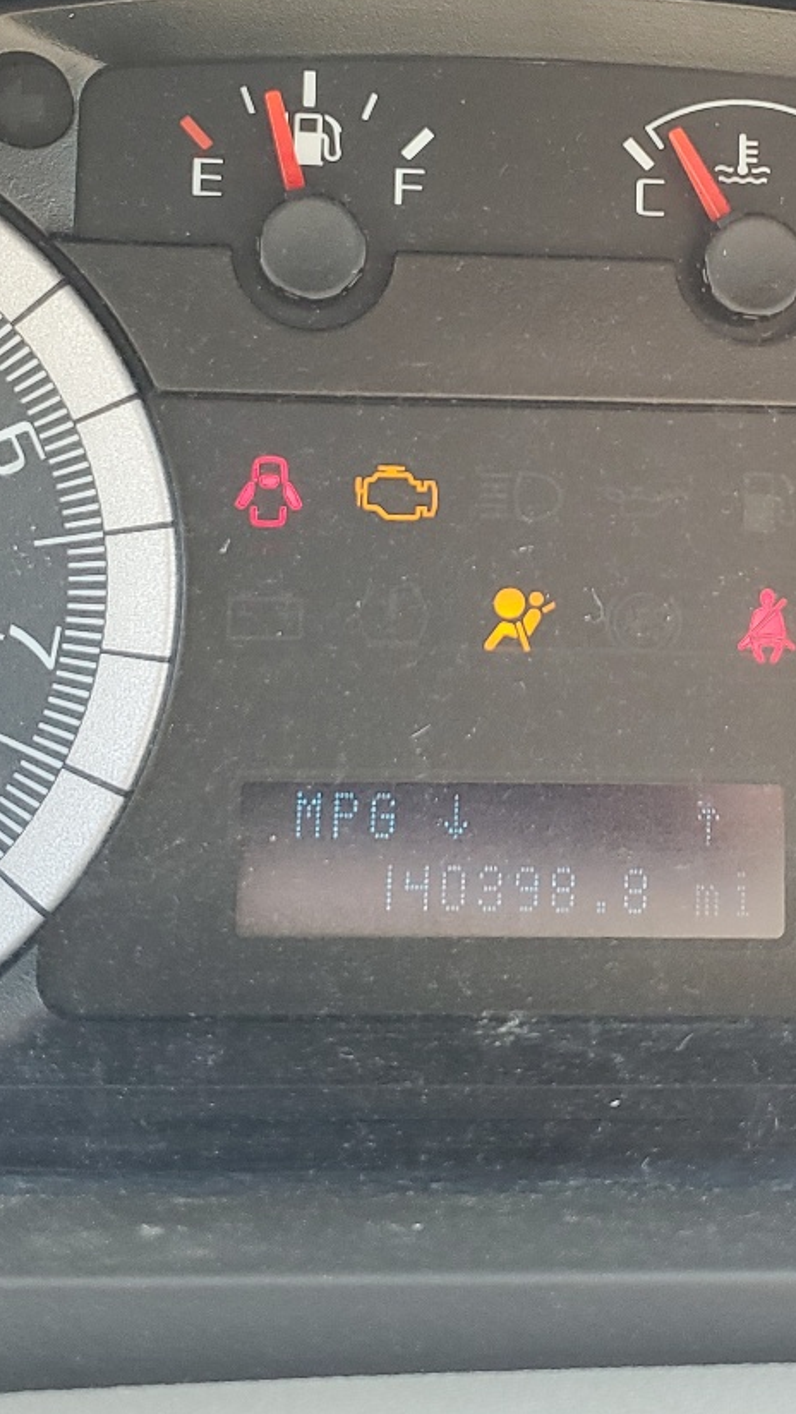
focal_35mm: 55
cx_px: 501
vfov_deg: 37.3
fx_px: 2062
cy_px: 441
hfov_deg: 21.8
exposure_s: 1/120
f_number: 1.5
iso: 69
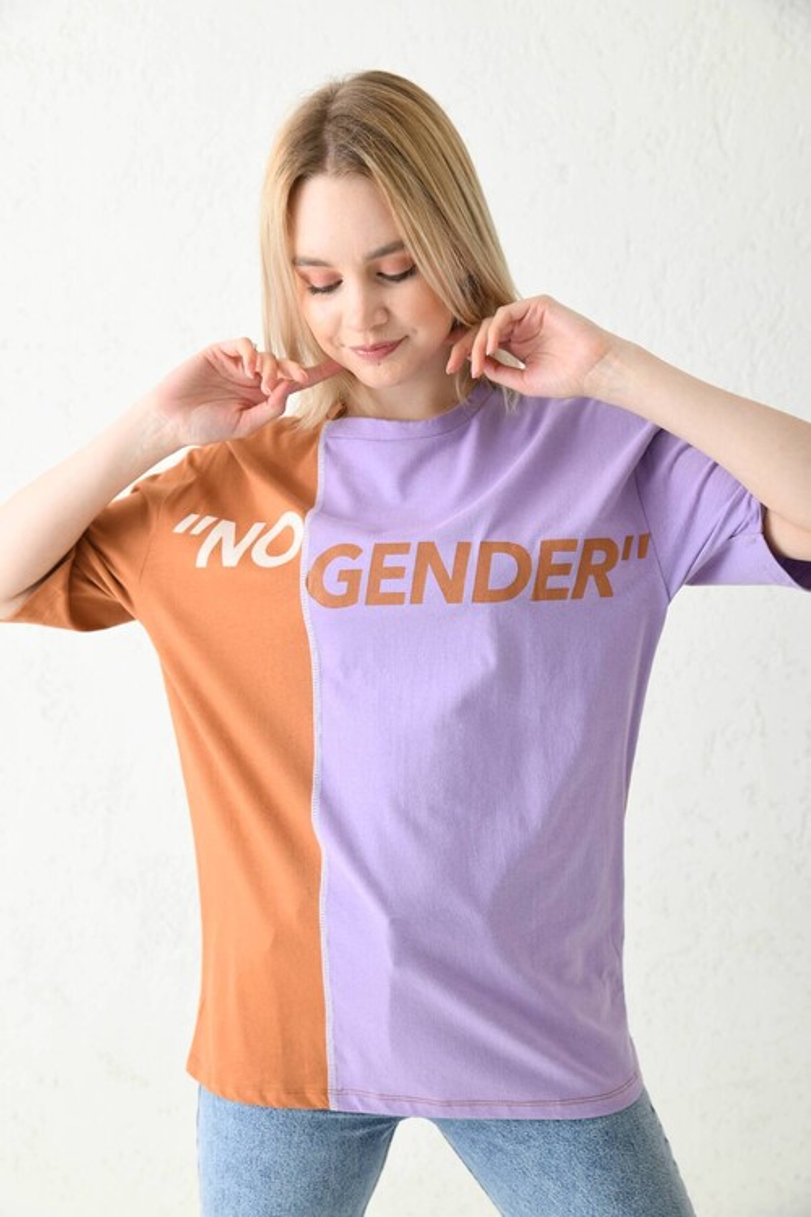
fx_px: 1622
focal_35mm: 48
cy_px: 608
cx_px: 406
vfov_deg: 41.1
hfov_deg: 28.1
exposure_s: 1/160
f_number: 5.6
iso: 100
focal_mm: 48
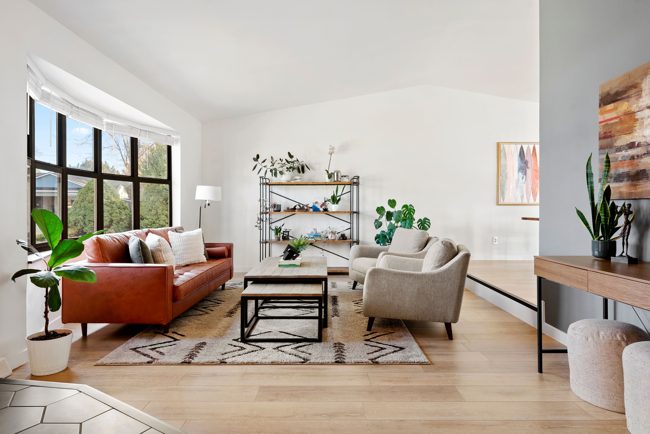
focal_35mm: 21
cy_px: 217
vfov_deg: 59.6
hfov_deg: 81.2
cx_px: 325
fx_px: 379
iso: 640
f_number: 8
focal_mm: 21
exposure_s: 1/10
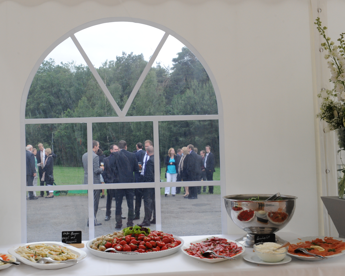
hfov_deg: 48.9
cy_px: 141
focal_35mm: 37
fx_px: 378
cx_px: 143
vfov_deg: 40.1
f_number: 10
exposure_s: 1/250
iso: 1600
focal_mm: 32
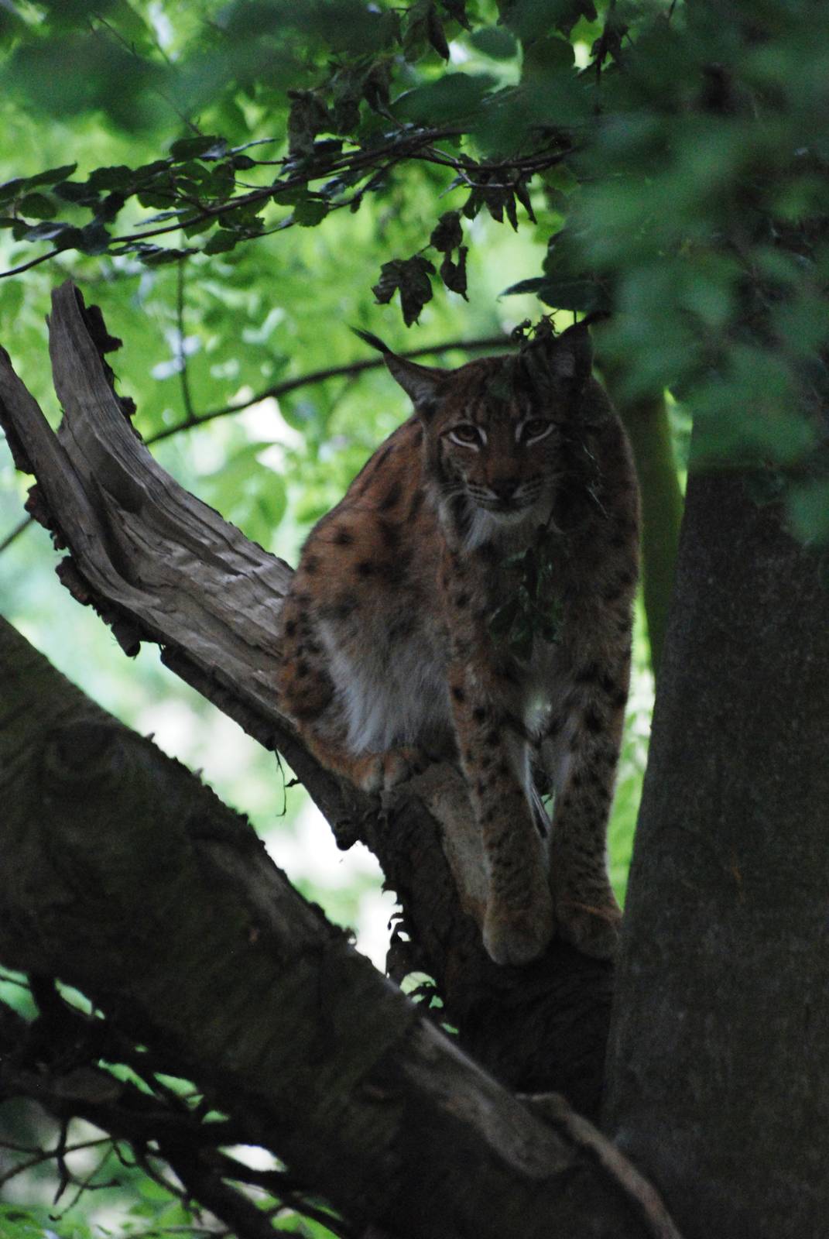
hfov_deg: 3.4
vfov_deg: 5.1
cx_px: 414
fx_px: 13949
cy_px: 620
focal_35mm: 405
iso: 1600
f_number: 5.6
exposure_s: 1/160
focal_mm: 270
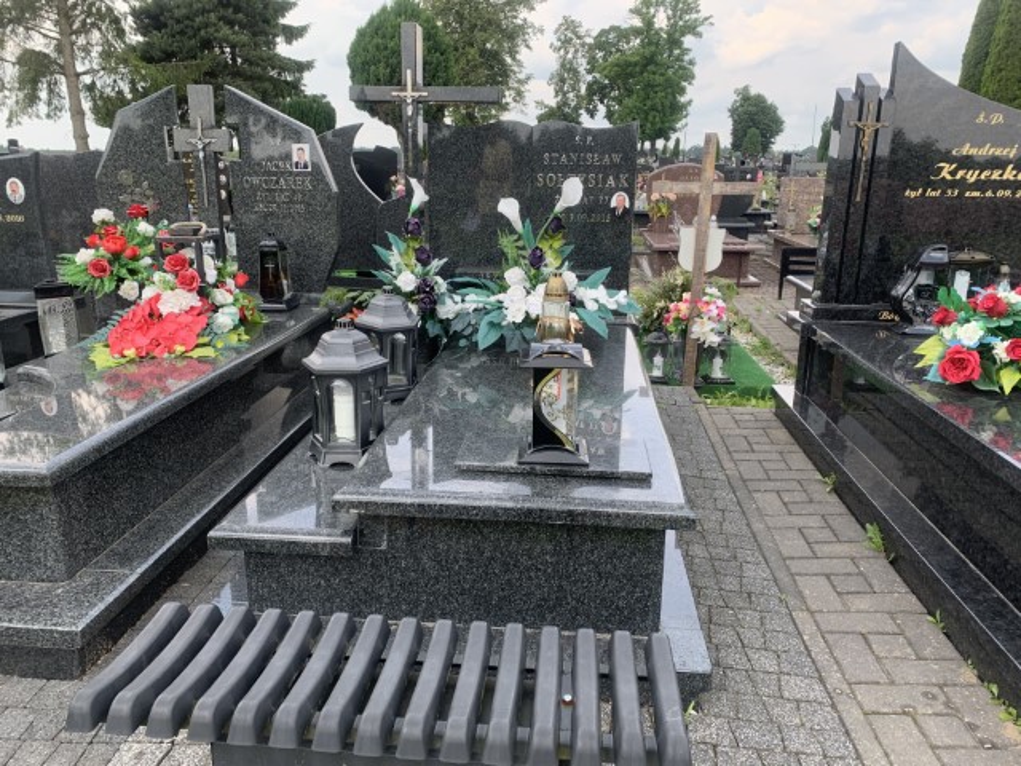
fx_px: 767
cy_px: 383
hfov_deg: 67.3
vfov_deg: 53.1
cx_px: 510
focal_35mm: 26
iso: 25
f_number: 1.8
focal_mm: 4.25
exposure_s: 1/439
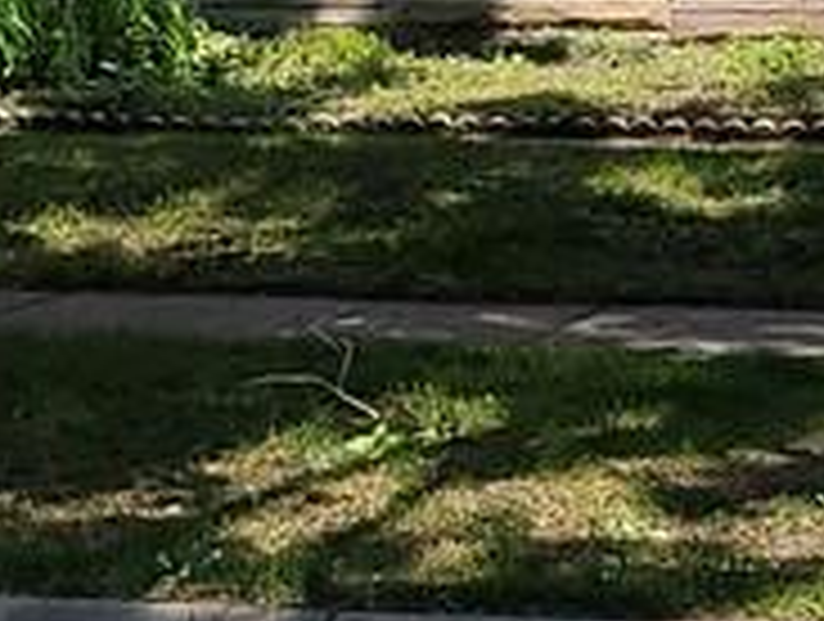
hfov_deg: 14.5
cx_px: 770
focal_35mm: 134
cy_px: -806
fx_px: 3196
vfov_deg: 9.9
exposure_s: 1/763
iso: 16
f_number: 1.8
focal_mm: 6.7
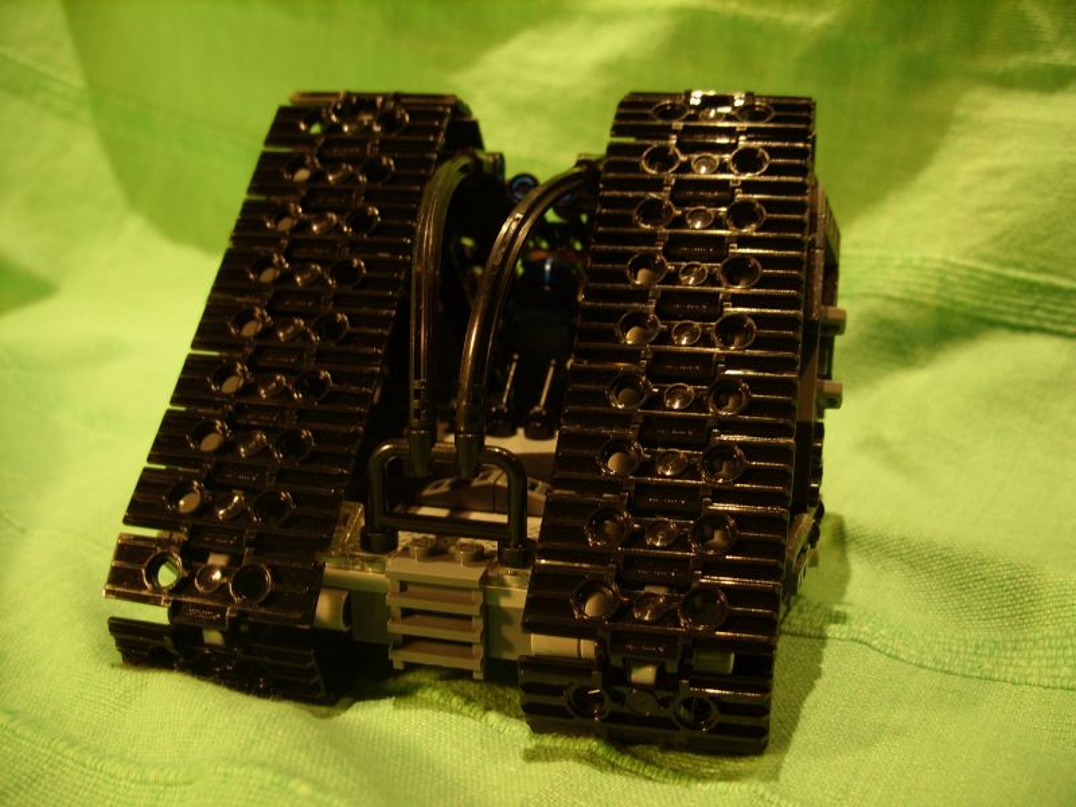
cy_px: 404
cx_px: 538
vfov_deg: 37.7
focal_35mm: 38
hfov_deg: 49.0
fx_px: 1181
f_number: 2.8
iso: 100
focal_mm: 7.8
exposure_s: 1/8
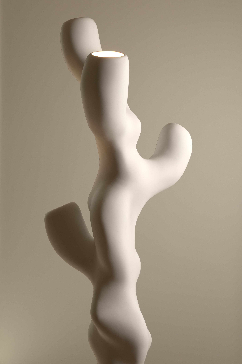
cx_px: 121
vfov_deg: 48.5
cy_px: 182
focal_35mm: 40
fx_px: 404
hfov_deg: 33.4
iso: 250
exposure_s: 1/25
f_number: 10
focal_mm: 40
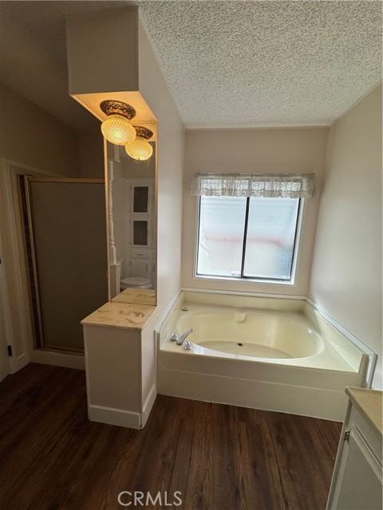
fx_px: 207
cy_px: 255
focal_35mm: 14
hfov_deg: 85.7
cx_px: 192
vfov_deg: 102.1
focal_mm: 2.22
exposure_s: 1/247
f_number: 2.2
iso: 40
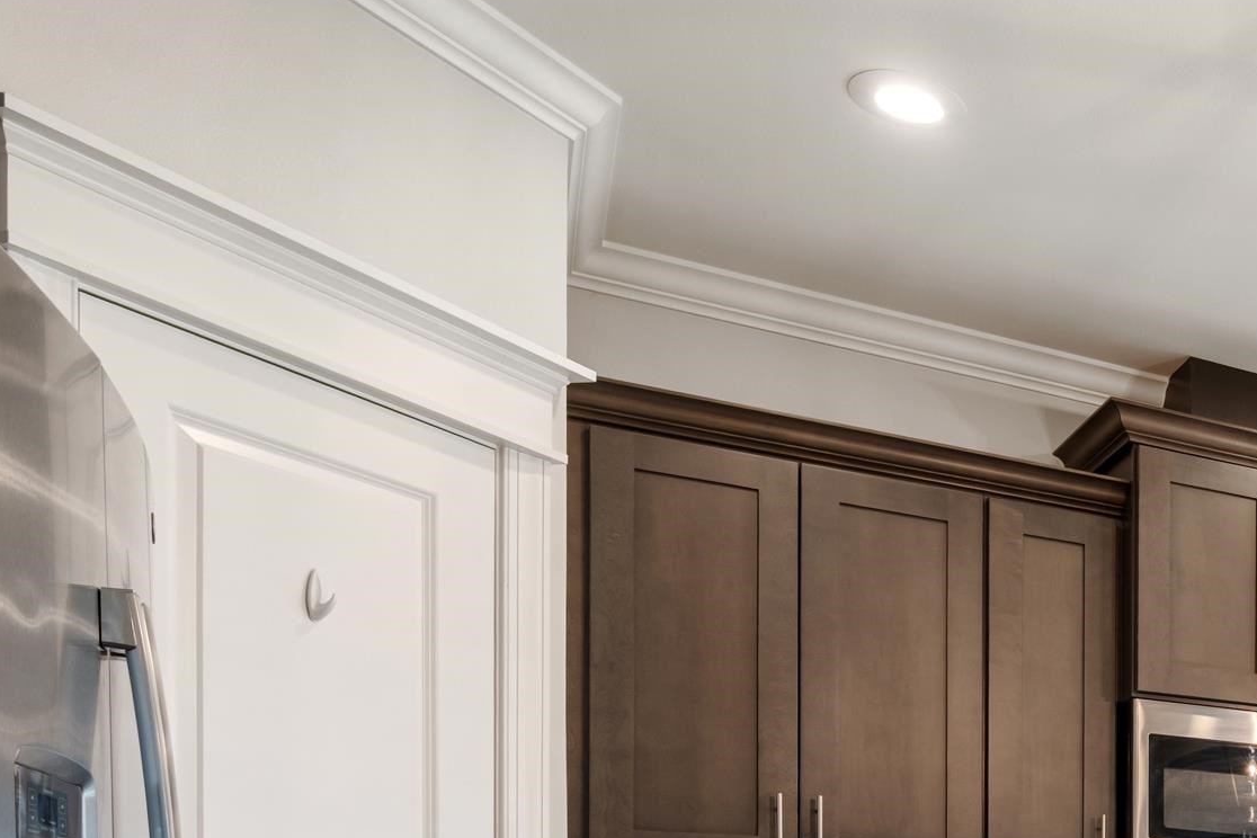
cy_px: 986
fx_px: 1501
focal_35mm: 43
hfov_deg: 33.1
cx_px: 1648
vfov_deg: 27.7
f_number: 9
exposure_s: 1/4
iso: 400
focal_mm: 16
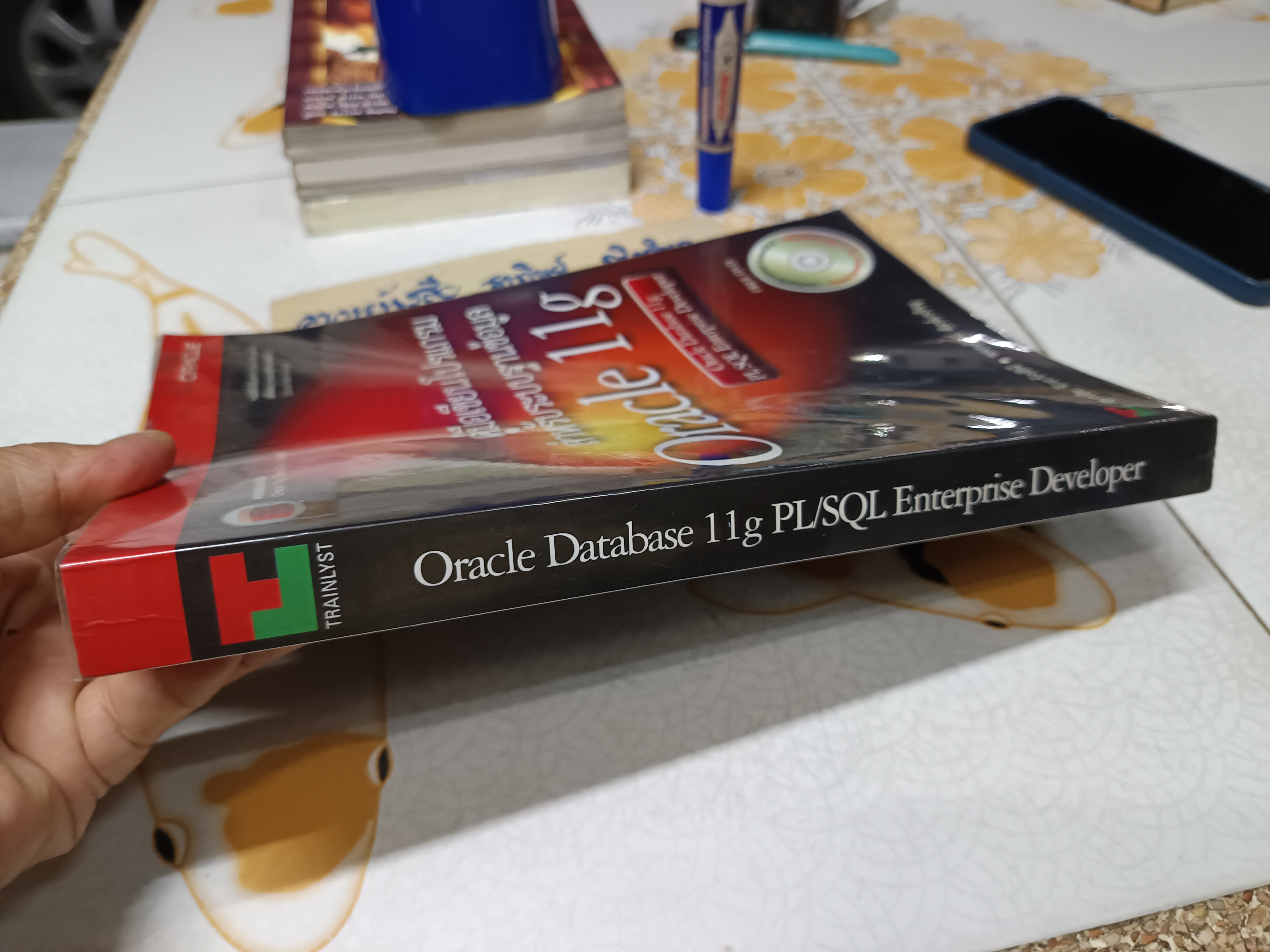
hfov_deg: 71.6
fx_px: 881
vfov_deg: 56.8
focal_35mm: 24
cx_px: 635
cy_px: 476
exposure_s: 1/25
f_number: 1.7
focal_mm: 5.31
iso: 1091
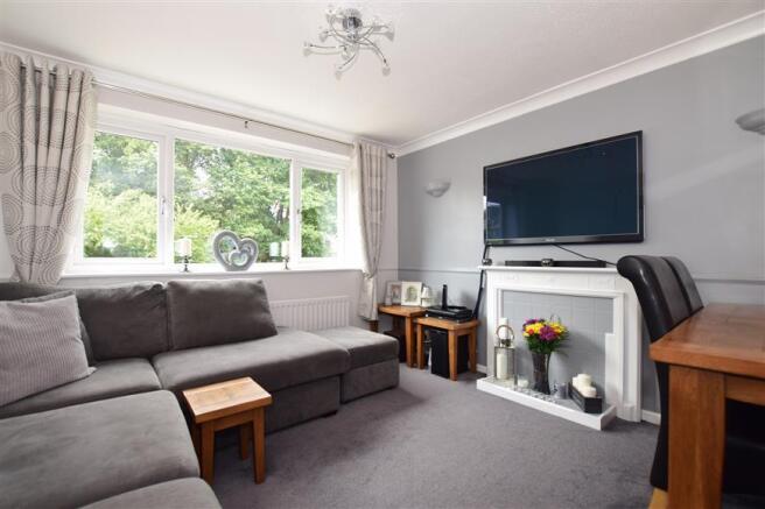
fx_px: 319
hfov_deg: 100.4
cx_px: 382
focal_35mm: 15
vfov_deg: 77.3
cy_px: 254
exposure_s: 1/8
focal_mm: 10
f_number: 7.1
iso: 100
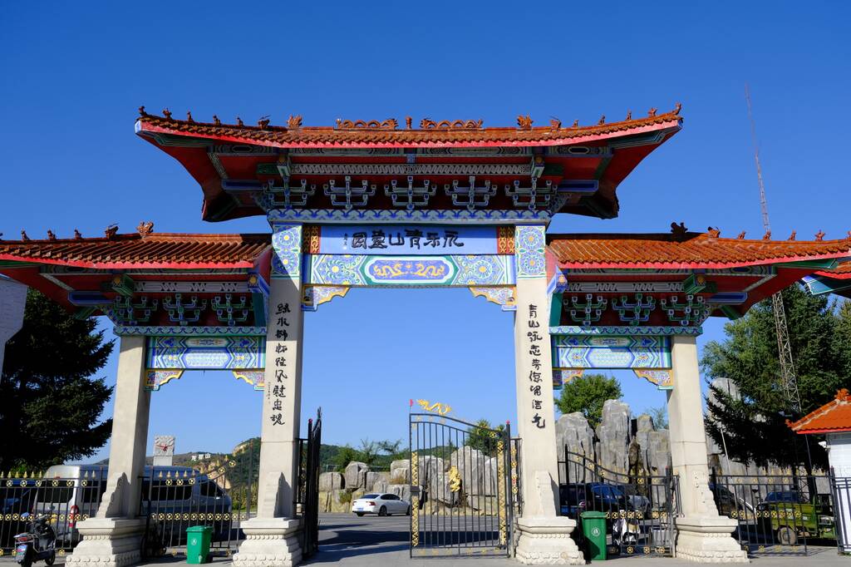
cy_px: 284
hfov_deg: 58.7
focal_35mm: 32
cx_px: 426
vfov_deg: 41.1
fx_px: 756
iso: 200
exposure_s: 1/950
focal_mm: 21.4
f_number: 5.6
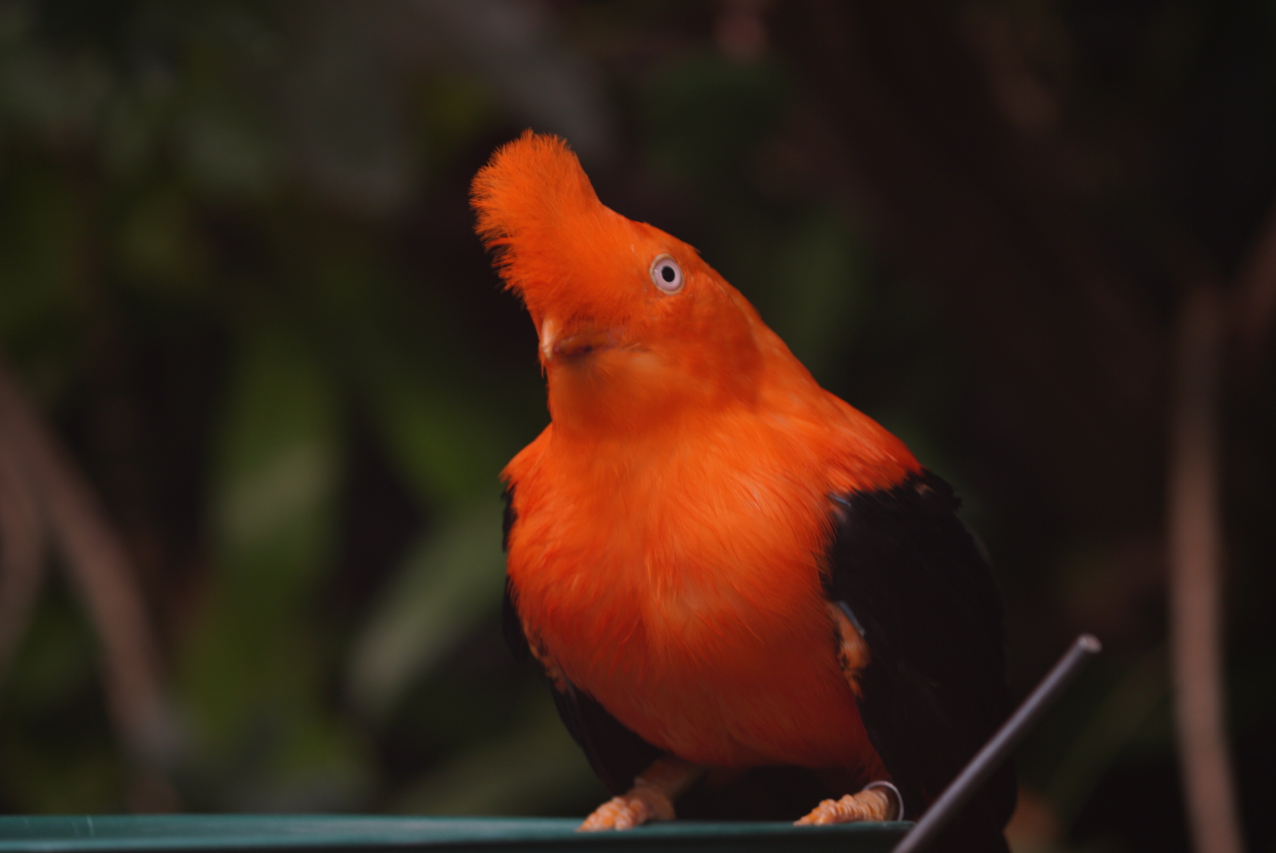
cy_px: 426
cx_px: 638
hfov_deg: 6.9
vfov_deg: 4.6
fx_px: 10641
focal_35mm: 300
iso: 100
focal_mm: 200
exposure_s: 1/40
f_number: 6.3
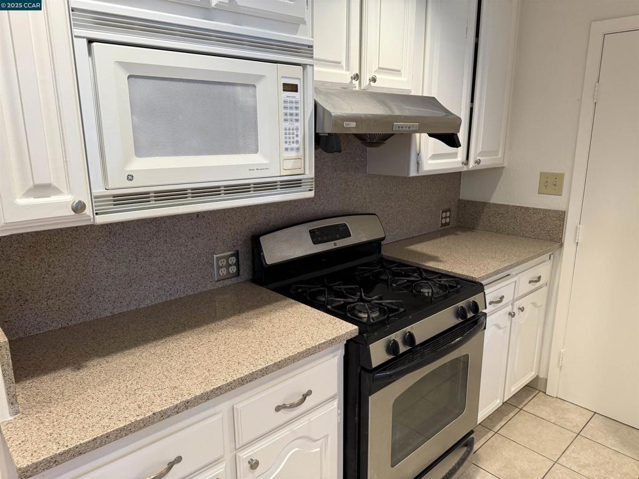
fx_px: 443
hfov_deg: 71.6
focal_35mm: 24
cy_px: 240
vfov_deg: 56.8
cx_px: 320
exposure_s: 1/60
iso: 200
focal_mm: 6.76
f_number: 1.78
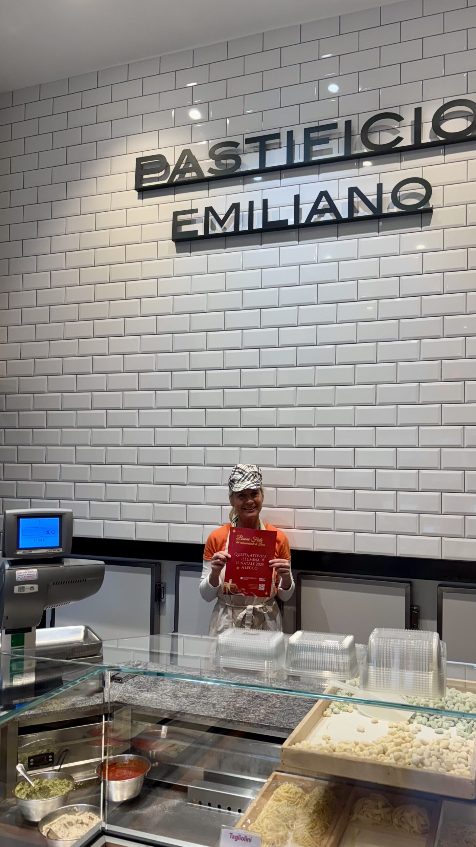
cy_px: 433
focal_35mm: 29
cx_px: 277
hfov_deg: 40.1
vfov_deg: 66.1
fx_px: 651
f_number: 1.6
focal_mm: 5.96
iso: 64
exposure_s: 1/100
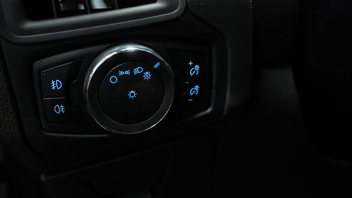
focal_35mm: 34
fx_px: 317
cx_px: 157
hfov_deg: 57.9
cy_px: 85
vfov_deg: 34.6
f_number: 3.5
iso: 12800
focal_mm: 16
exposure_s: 1/250
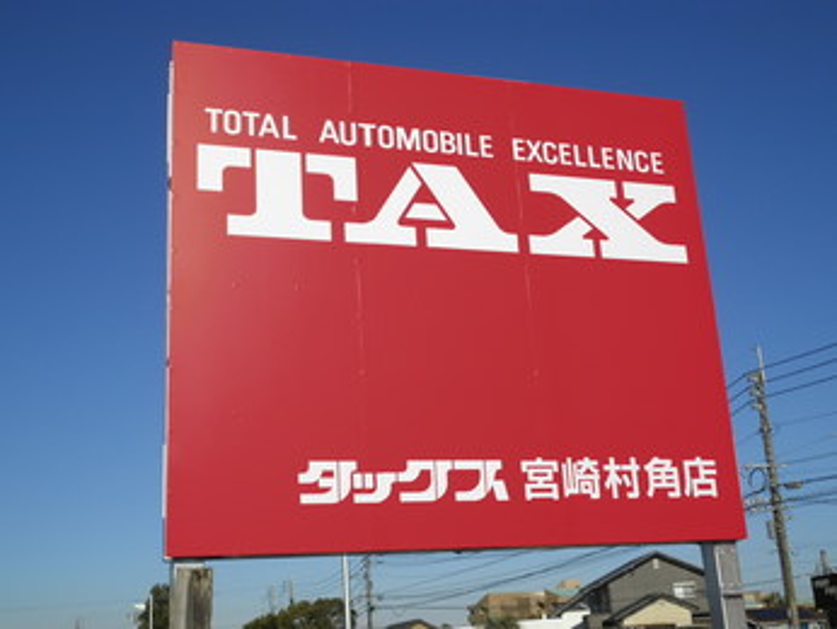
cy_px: 314
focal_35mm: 45
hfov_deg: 42.0
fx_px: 1089
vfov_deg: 32.2
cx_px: 418
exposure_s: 1/200
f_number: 10.8
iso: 64
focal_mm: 8.2
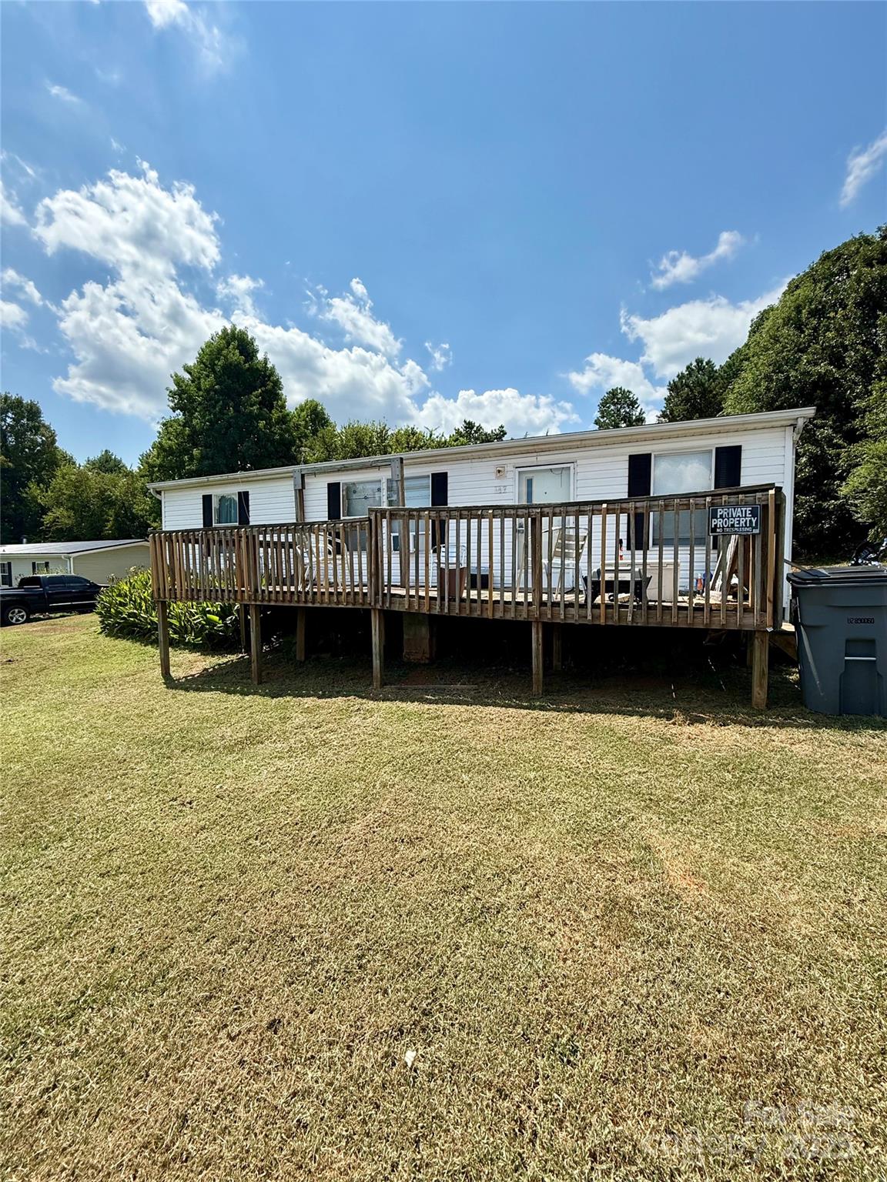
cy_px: 591
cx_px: 444
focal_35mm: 14
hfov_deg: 85.7
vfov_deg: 102.1
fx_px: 478
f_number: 2.2
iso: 64
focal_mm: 2.22
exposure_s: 1/2092
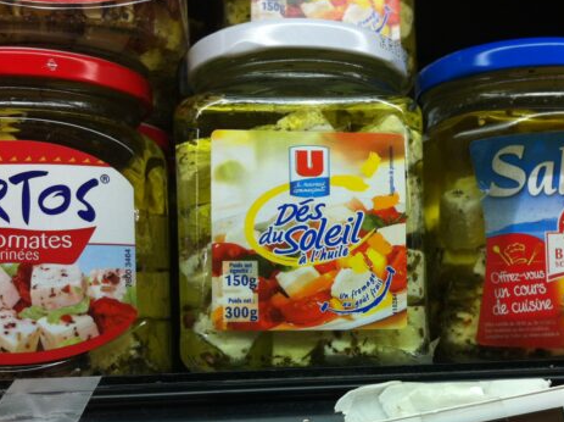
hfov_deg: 32.9
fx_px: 944
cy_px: 315
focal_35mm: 58
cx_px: 382
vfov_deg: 24.9
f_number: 2.8
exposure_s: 1/60
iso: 100
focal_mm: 3.85
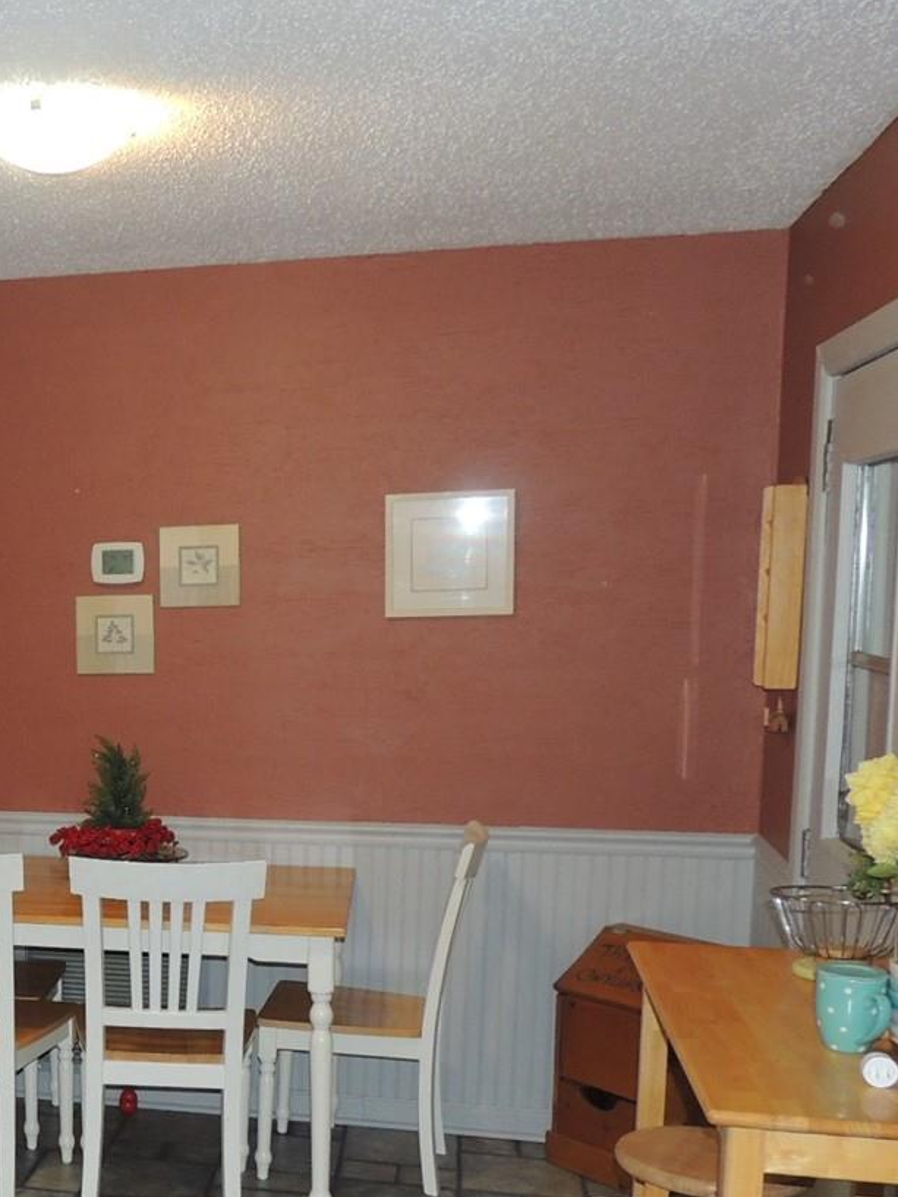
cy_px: 804
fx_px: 1625
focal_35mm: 47
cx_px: -98
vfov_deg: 39.9
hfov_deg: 28.0
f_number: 3
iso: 200
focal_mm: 4.3
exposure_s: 1/30
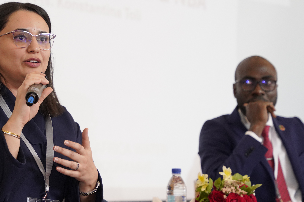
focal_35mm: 135
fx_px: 1140
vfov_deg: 10.2
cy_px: 84
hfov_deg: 15.2
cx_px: 104
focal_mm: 70
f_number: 2.8
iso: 1600
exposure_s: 1/160
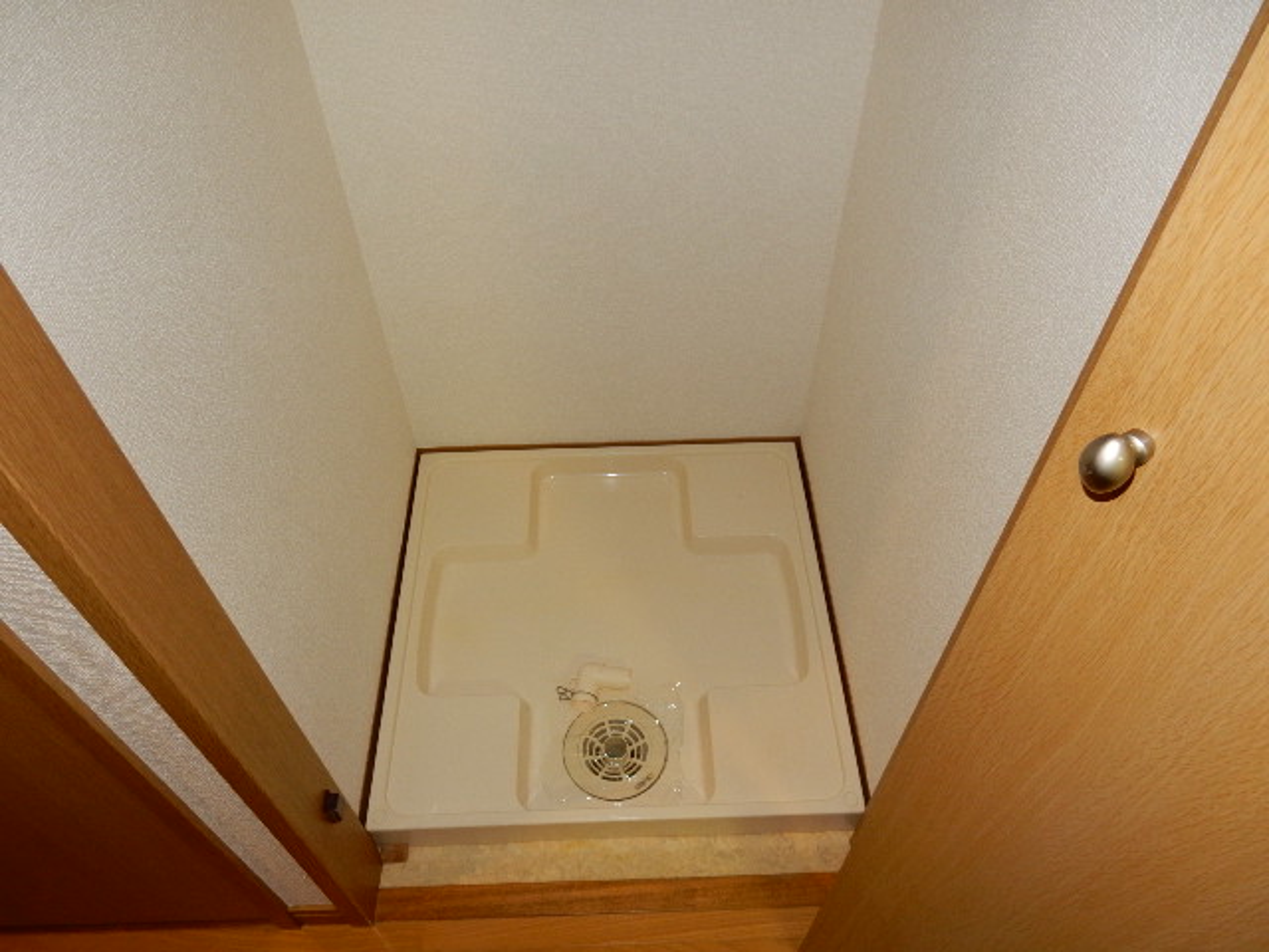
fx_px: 916
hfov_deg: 69.4
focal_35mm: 25
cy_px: 476
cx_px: 634
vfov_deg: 54.9
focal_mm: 4.5
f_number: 3.7
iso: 200
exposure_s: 1/30
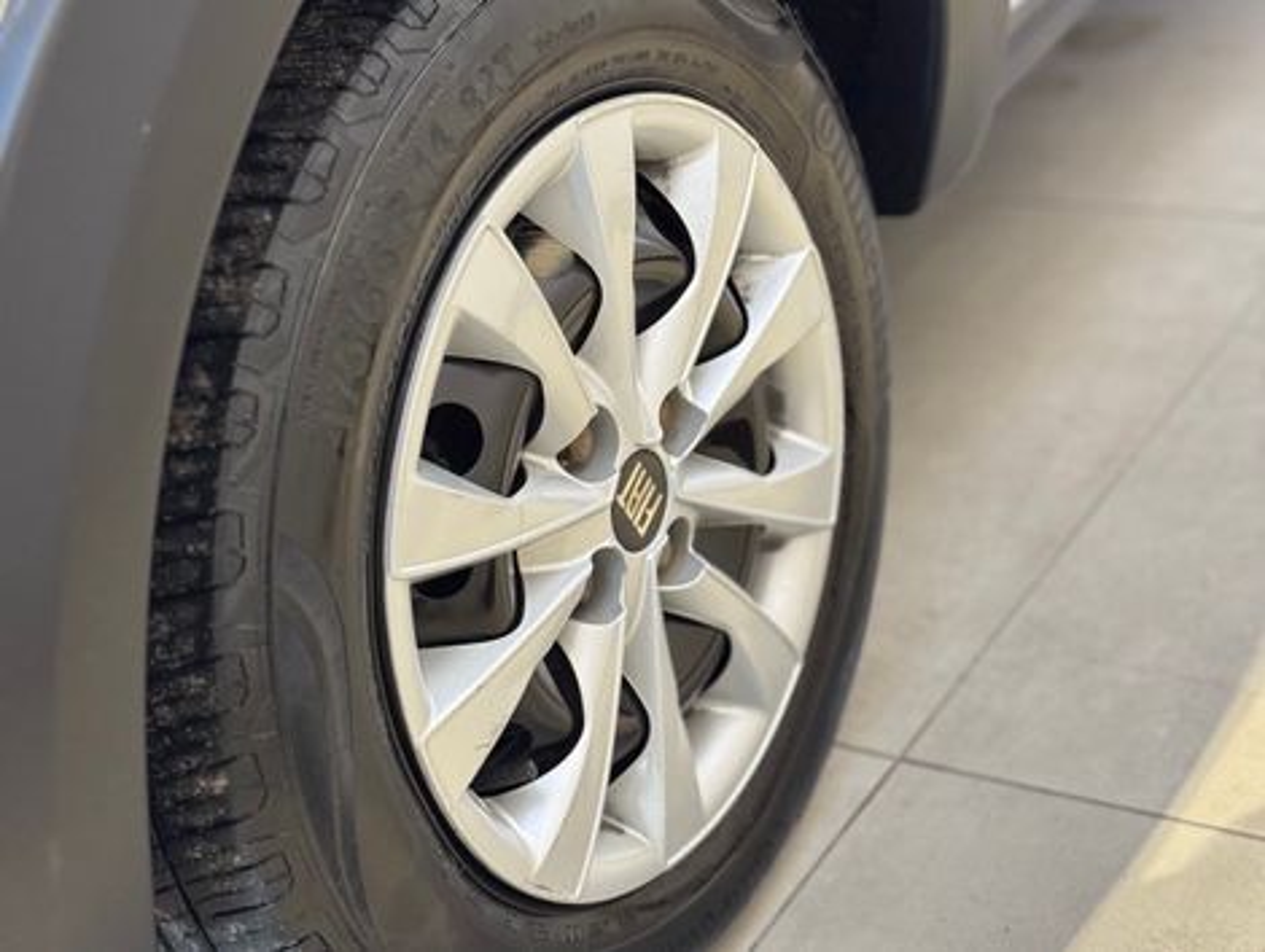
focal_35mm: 48
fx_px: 1757
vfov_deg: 30.3
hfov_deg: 39.6
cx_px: 632
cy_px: 476
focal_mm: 6.76
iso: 500
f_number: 1.78
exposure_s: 1/30
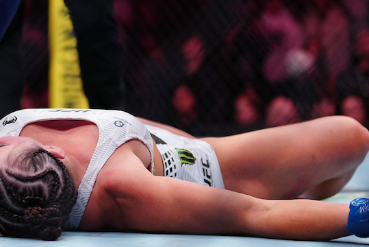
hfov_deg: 11.4
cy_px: 10
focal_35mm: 178
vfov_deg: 7.7
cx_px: 17
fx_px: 1825
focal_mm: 80
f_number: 2.8
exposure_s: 1/1000
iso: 1600
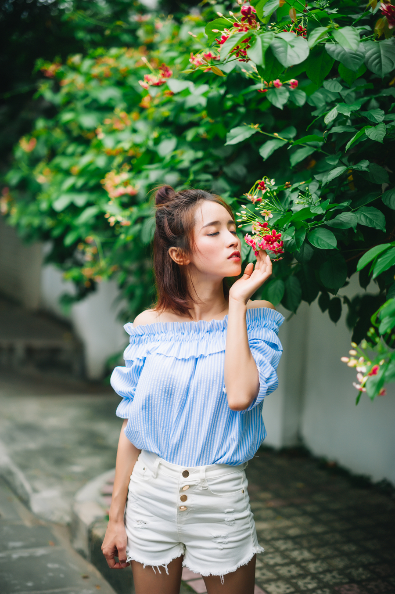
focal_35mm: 50
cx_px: 198
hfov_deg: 27.0
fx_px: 824
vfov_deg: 39.6
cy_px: 297
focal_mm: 50
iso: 200
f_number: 1.8
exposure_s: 1/640
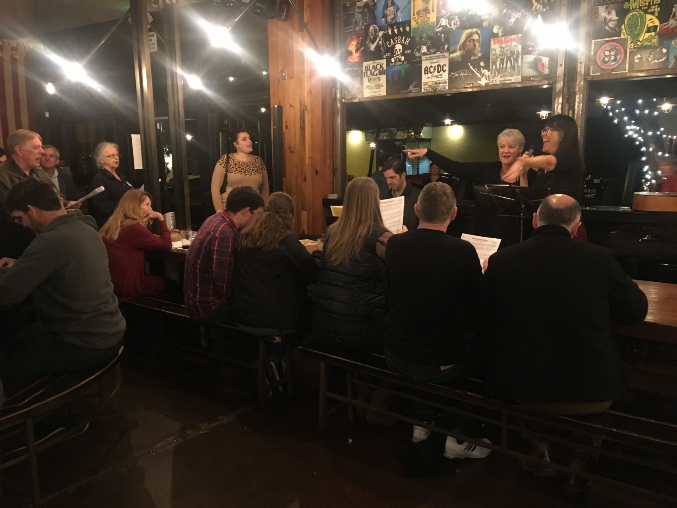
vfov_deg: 48.2
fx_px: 567
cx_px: 338
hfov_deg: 61.7
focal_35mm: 29
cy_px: 254
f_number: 2.2
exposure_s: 1/15
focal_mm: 4.15
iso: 400
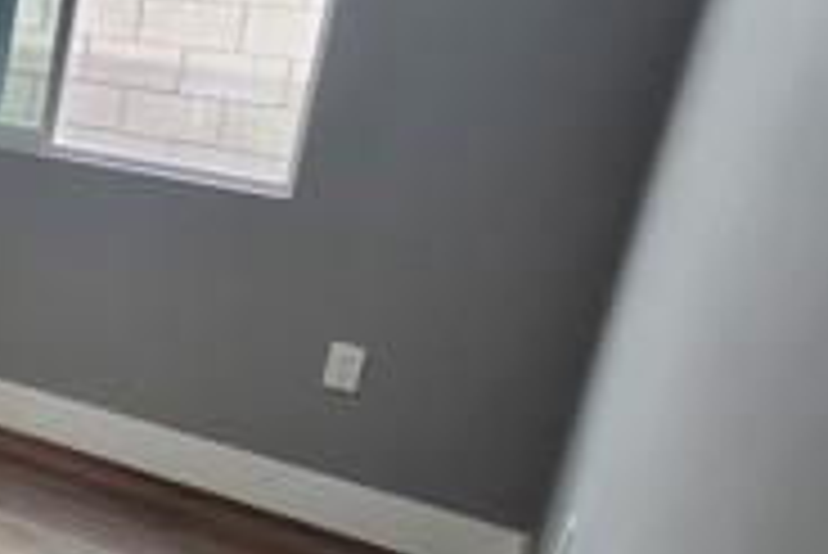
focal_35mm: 47
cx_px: -396
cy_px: 270
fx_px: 1082
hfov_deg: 28.4
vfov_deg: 28.7
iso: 80
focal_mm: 2.2
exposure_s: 1/60
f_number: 2.2
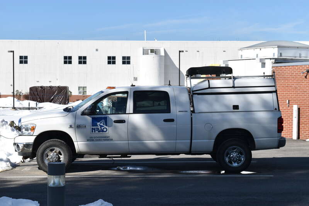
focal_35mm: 82
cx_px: 154
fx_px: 708
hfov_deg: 24.6
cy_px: 103
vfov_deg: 16.5
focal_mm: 55
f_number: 10
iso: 100
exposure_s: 1/320
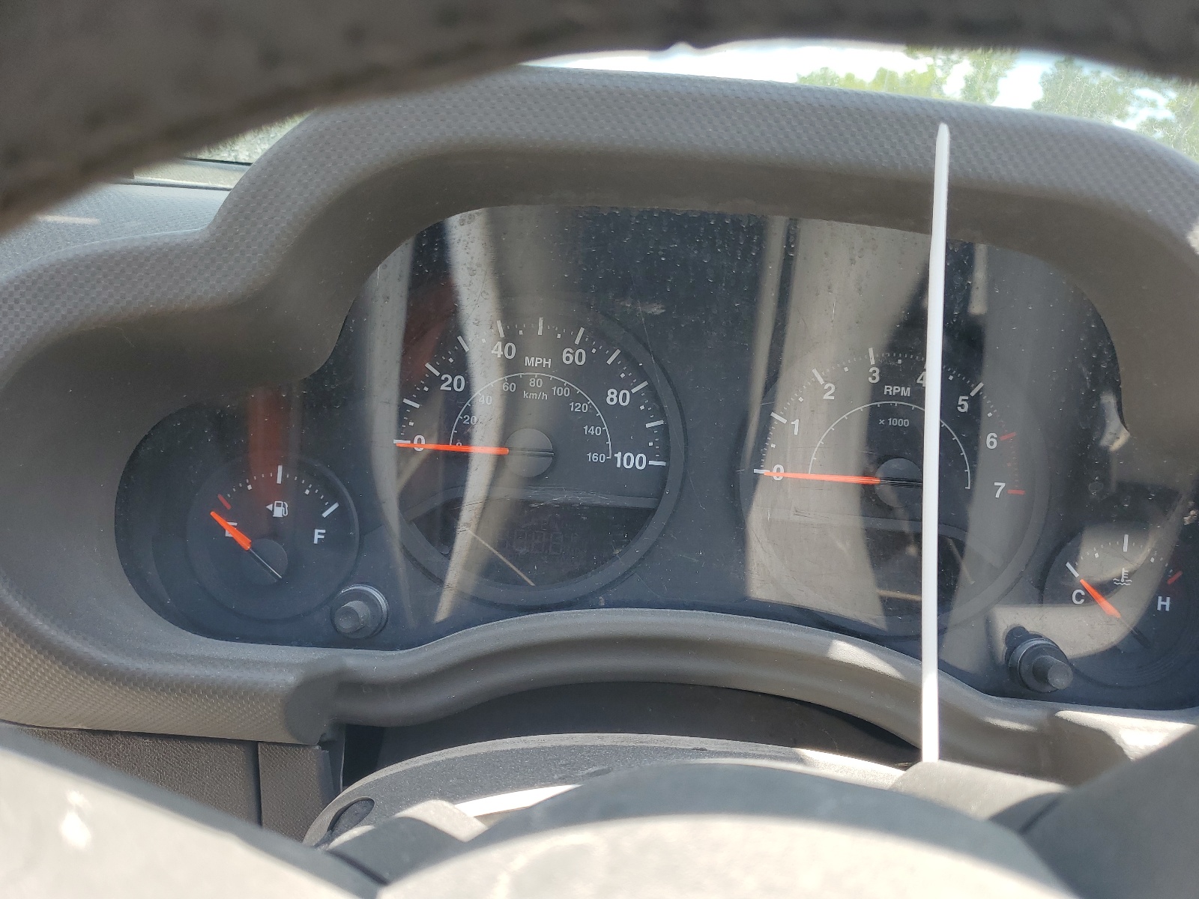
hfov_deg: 67.3
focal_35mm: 26
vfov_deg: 53.1
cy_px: 450
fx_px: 901
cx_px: 600
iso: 50
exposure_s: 1/588
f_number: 1.5
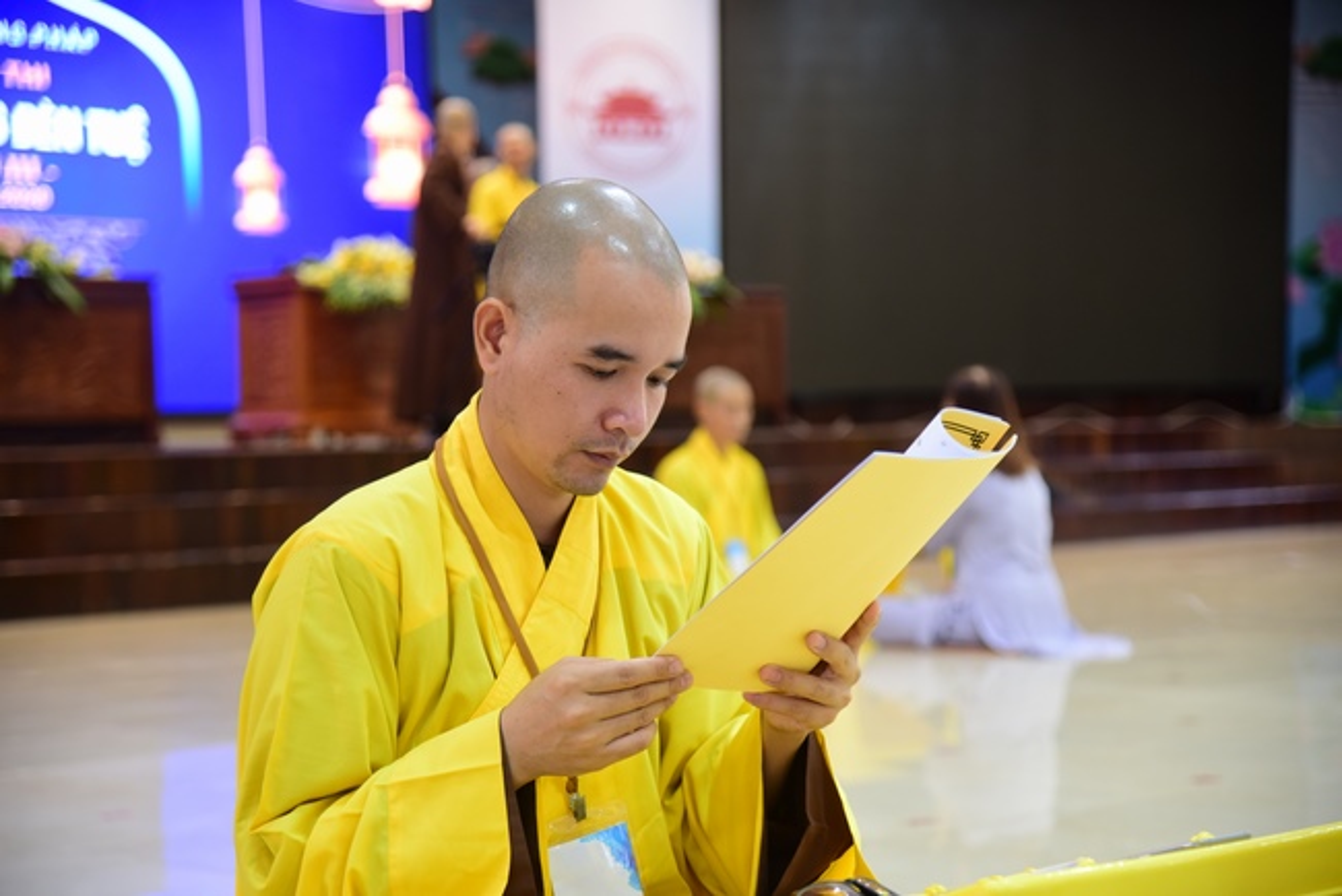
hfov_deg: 27.0
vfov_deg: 18.2
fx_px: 2797
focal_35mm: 75
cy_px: 448
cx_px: 671
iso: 800
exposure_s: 1/20
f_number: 4
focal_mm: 75
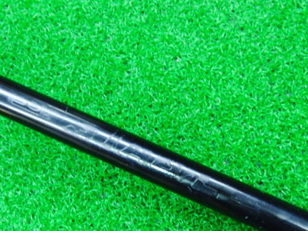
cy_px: 148
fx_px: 471
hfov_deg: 36.1
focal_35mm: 53
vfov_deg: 27.4
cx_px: 126
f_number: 3.6
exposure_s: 1/15
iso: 400
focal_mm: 6.42
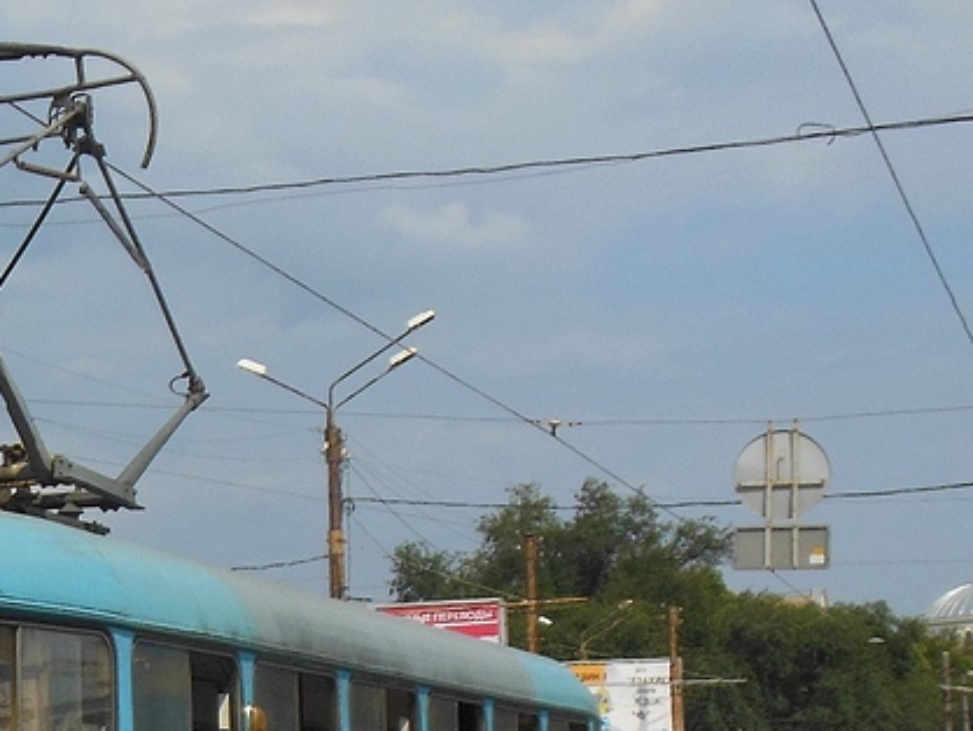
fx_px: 2277
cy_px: 696
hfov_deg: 22.3
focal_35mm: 81
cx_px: -180
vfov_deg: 17.9
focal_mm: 6
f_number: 6.9
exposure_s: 1/640
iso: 125
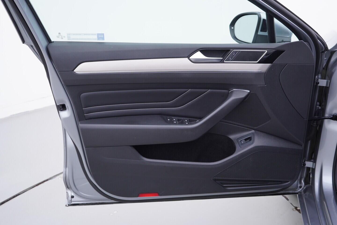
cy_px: 112
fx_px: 337
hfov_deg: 53.1
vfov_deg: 36.9
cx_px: 168
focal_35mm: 36
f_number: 3.2
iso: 125
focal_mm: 24
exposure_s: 1/50
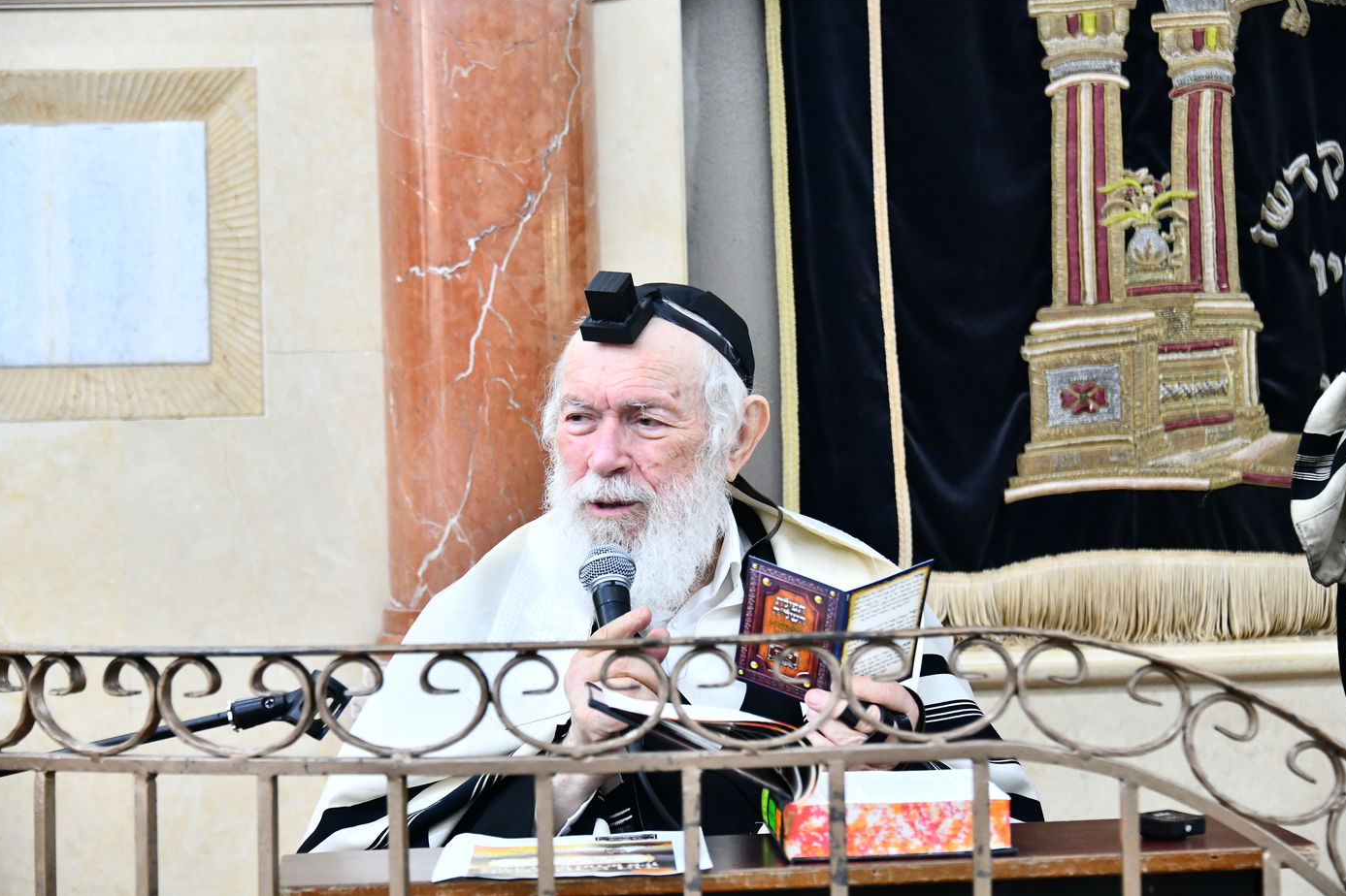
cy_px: 446
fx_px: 3962
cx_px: 673
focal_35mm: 106
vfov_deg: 12.9
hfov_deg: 19.3
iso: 3200
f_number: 5.6
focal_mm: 105
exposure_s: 1/160
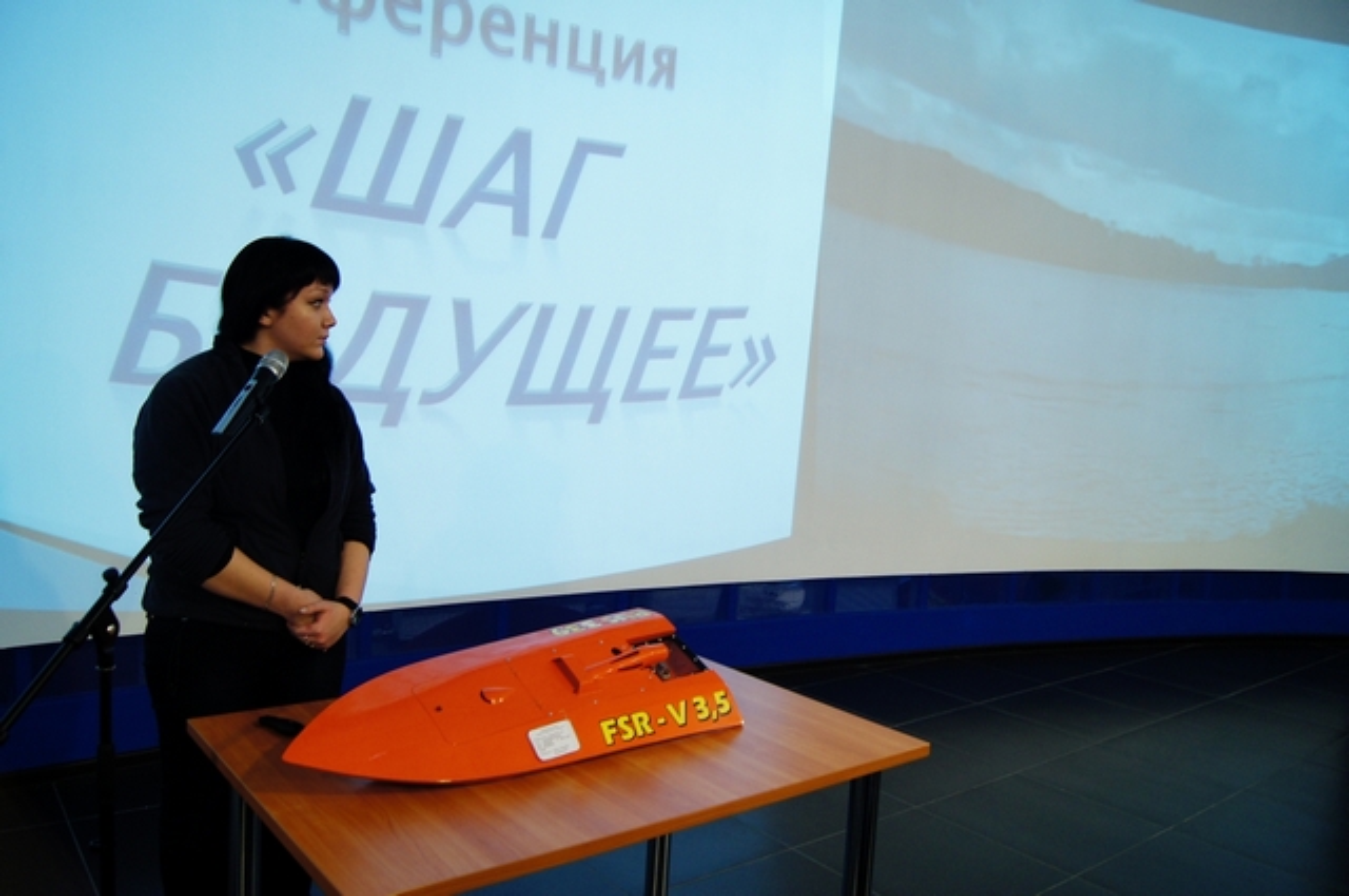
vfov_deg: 47.8
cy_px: 448
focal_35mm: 27
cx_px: 674
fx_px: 1010
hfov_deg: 67.4
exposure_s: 1/20
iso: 400
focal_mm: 18
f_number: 3.5
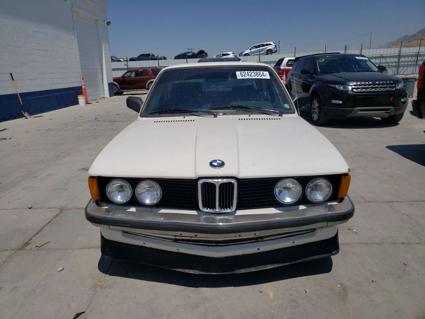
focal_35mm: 26
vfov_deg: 53.1
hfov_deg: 67.3
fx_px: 319
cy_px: 160
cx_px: 212
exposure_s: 1/10000
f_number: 1.5
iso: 52
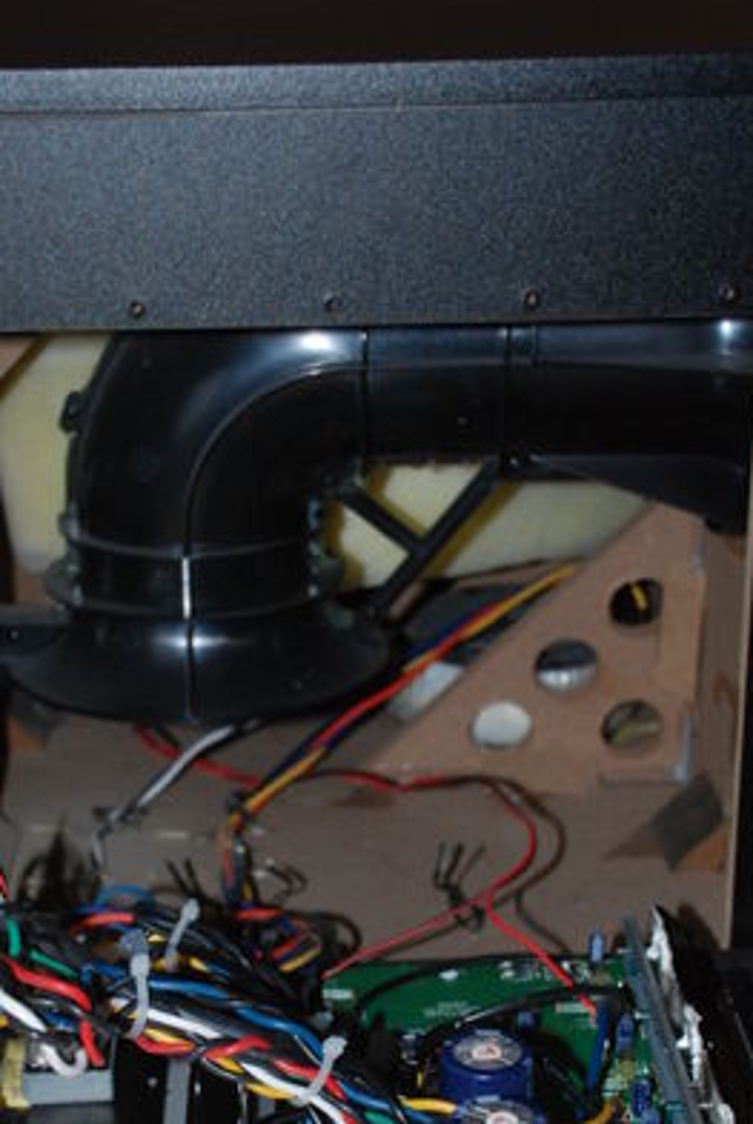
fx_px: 2372
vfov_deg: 26.4
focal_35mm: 76
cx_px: 315
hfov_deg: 18.0
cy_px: 807
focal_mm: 31
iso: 800
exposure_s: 1/60
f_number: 5
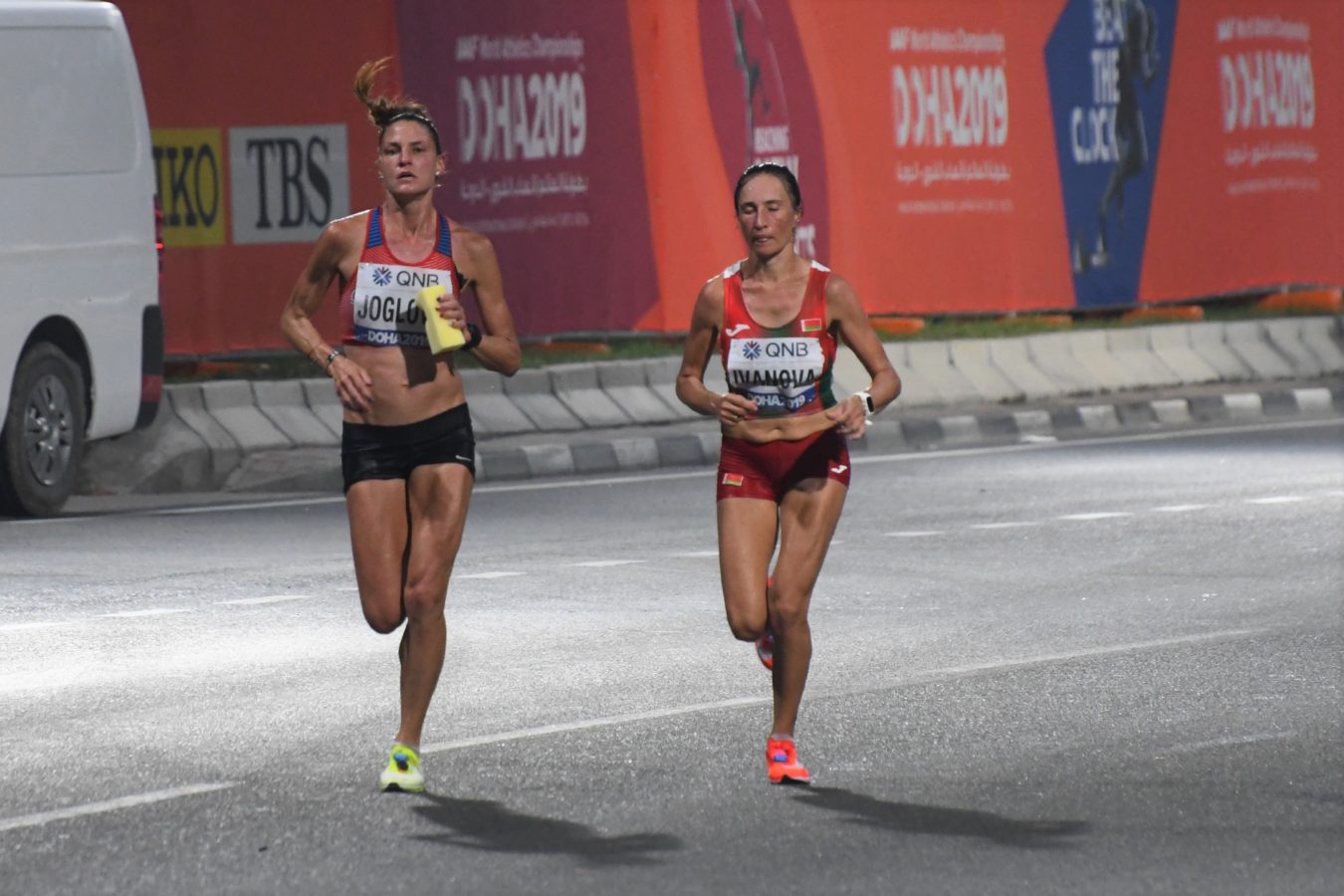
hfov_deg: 4.6
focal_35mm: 450
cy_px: 448
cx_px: 672
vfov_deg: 3.1
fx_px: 16799
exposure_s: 1/400
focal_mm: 300
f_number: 5.6
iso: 3200
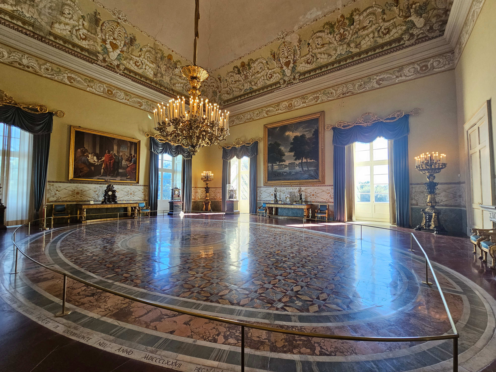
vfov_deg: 89.9
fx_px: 186
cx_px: 248
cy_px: 186
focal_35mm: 13
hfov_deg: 106.2
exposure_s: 1/71
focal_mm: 2.2
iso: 160
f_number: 2.2
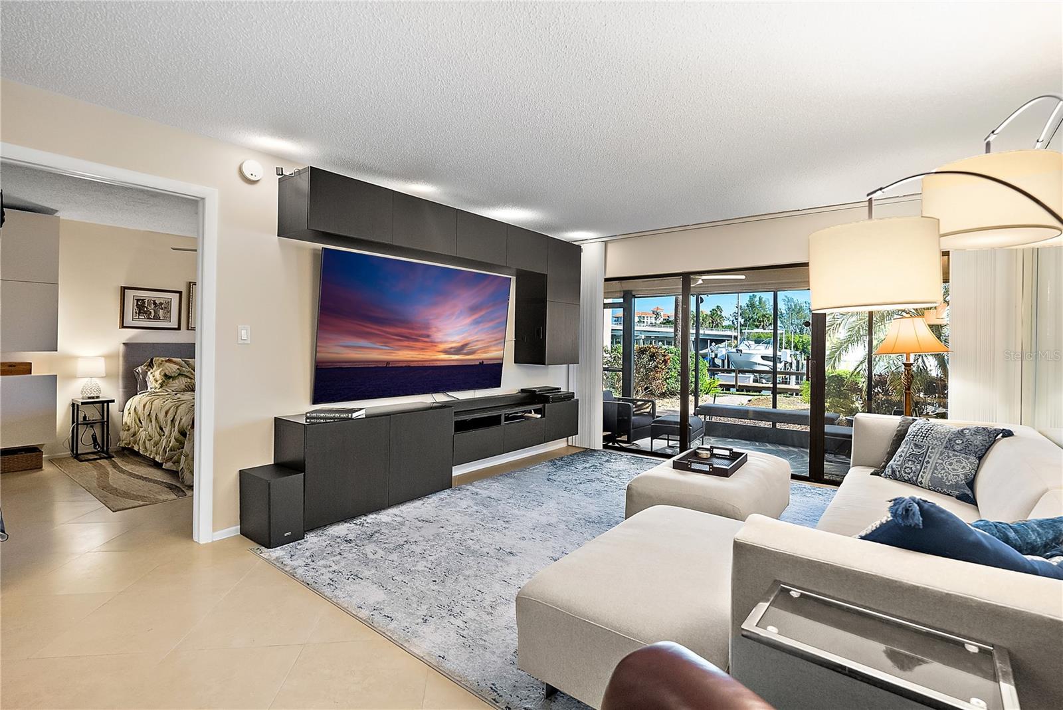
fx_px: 473
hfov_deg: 96.7
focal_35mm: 16
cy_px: 355
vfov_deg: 73.8
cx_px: 532
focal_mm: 16
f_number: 4
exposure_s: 1/60
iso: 1600
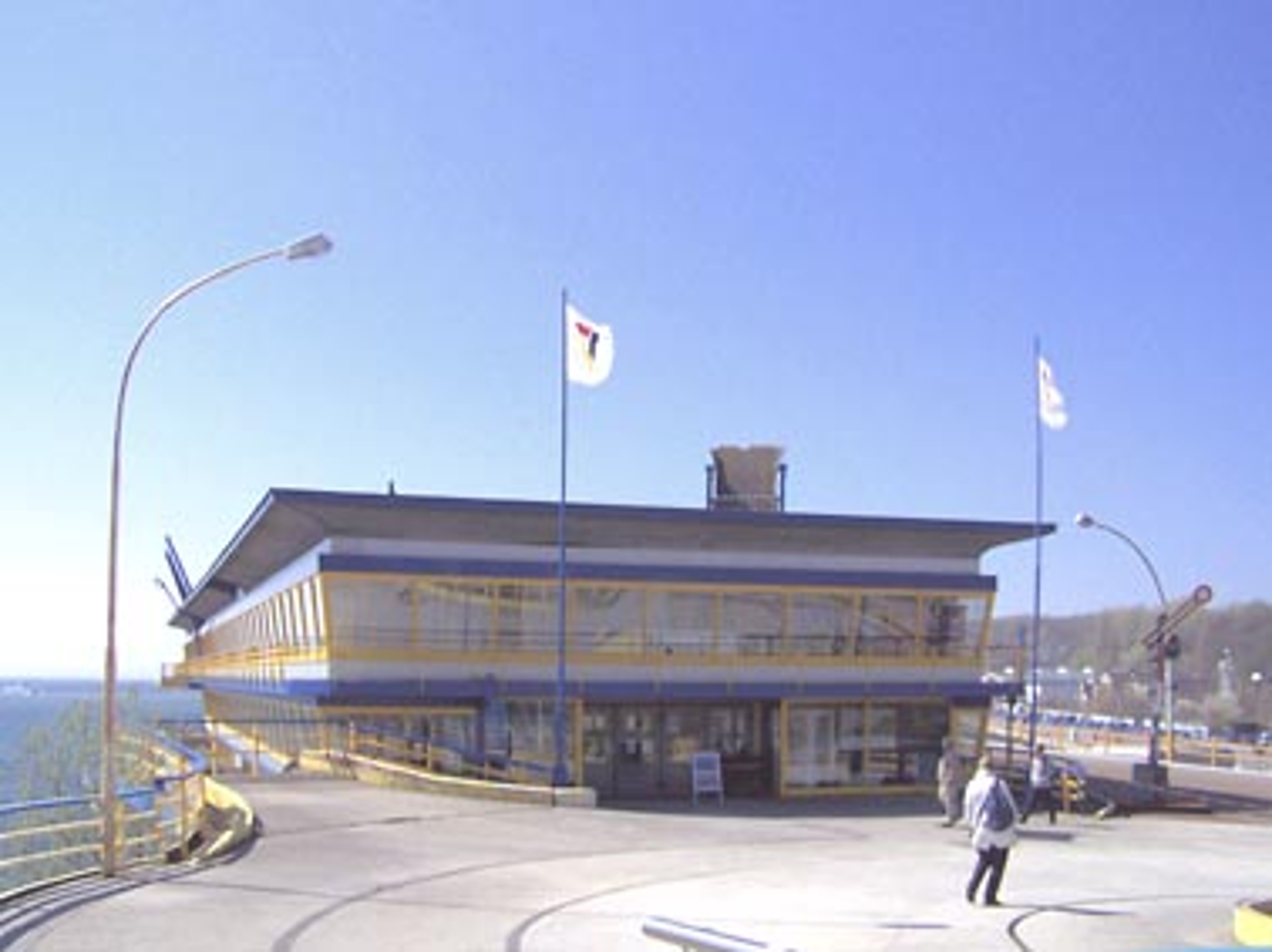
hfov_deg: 49.0
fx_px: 1395
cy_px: 476
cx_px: 636
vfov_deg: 37.7
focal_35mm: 38
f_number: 4
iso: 64
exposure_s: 1/1000
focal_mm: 6.3
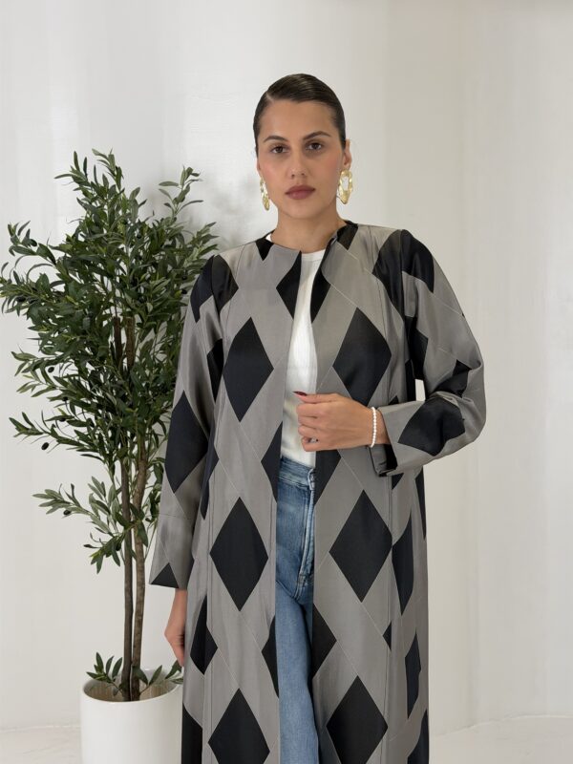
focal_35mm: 48
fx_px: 1059
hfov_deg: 30.3
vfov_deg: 39.7
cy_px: 382
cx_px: 286
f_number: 1.78
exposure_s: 1/413
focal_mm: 6.76
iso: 64
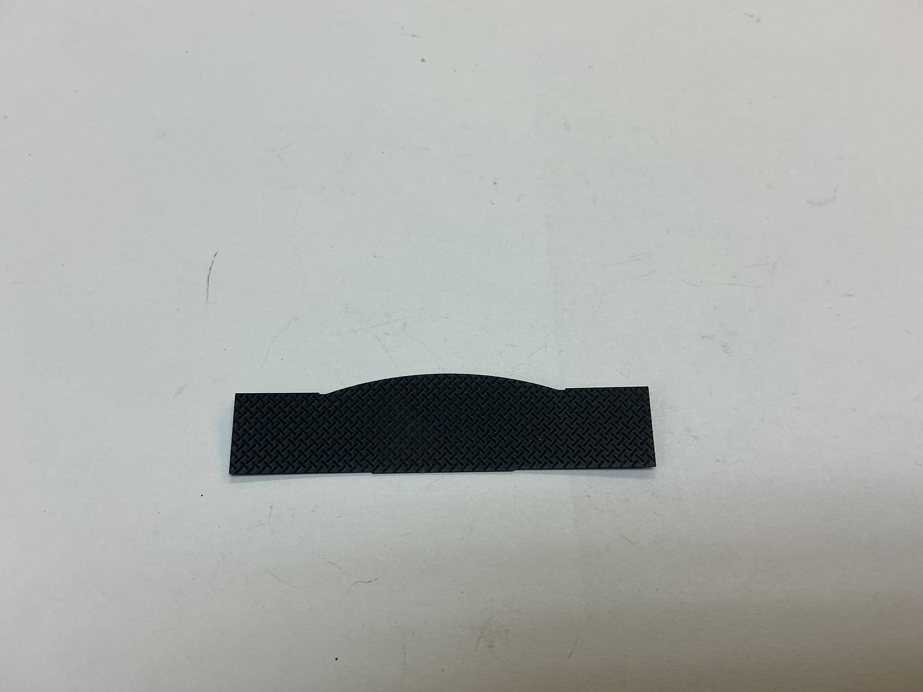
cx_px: 462
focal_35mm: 29
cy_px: 346
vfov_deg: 48.2
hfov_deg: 61.7
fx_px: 773
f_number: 1.8
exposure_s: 1/120
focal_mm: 3
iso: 25
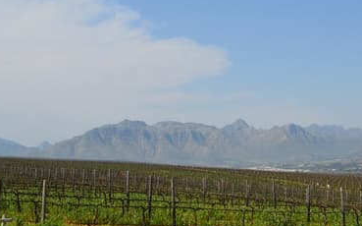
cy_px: 113
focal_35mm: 58
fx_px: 568
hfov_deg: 35.3
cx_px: 192
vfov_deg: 22.5
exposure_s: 1/500
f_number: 11
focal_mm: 29
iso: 360
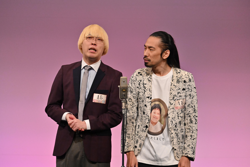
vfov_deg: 4.6
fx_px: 2083
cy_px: 84
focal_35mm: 300
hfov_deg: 6.9
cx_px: 125
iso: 5000
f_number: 7.1
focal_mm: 300
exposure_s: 1/400
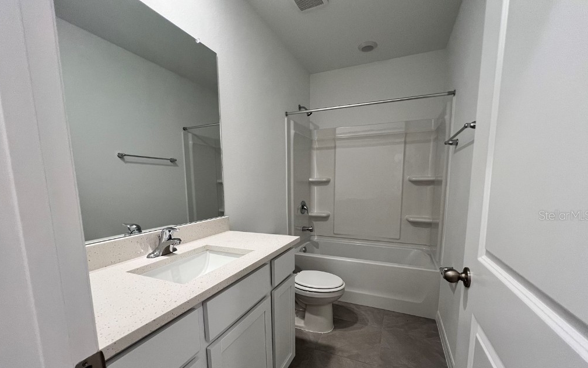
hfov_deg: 105.3
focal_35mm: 14
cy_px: 215
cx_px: 295
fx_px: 224
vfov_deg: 78.0
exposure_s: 1/120
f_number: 1.8
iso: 250
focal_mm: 1.57
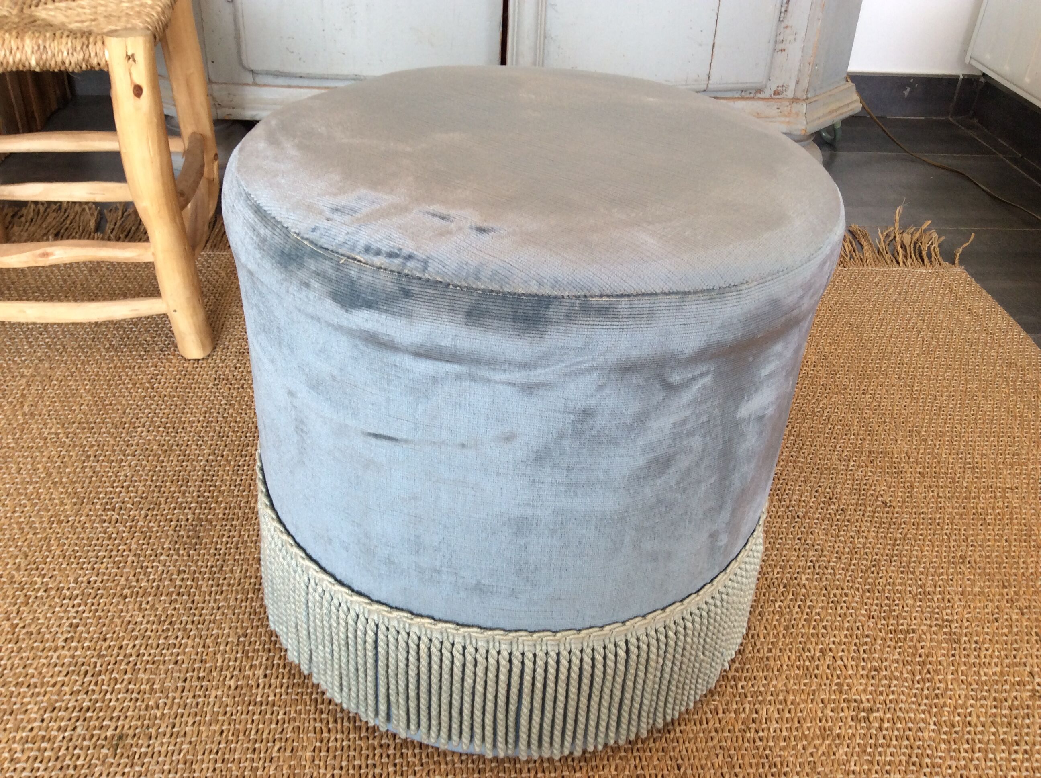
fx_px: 961
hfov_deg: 56.9
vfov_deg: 44.1
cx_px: 520
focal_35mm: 32
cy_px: 389
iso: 32
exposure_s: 1/50
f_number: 2.4
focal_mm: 3.3
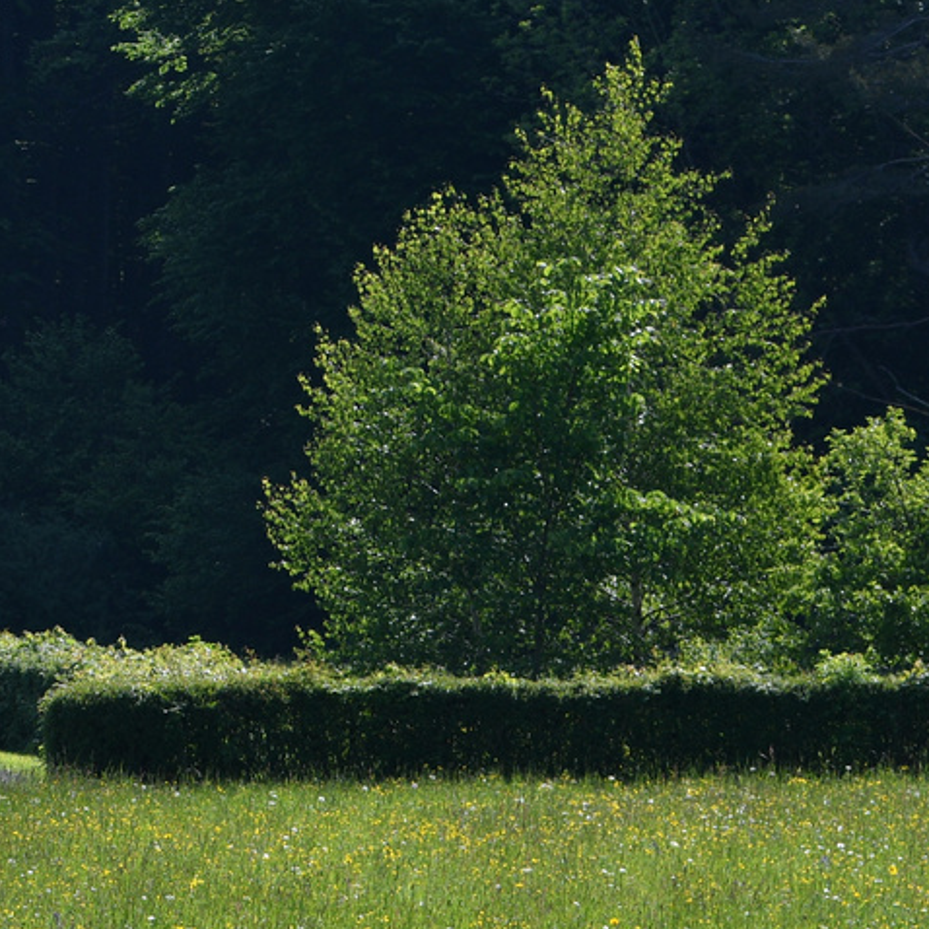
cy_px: 754
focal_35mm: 389
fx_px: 11811
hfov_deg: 4.5
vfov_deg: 4.5
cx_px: -546
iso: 100
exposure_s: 1/320
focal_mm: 90
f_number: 8
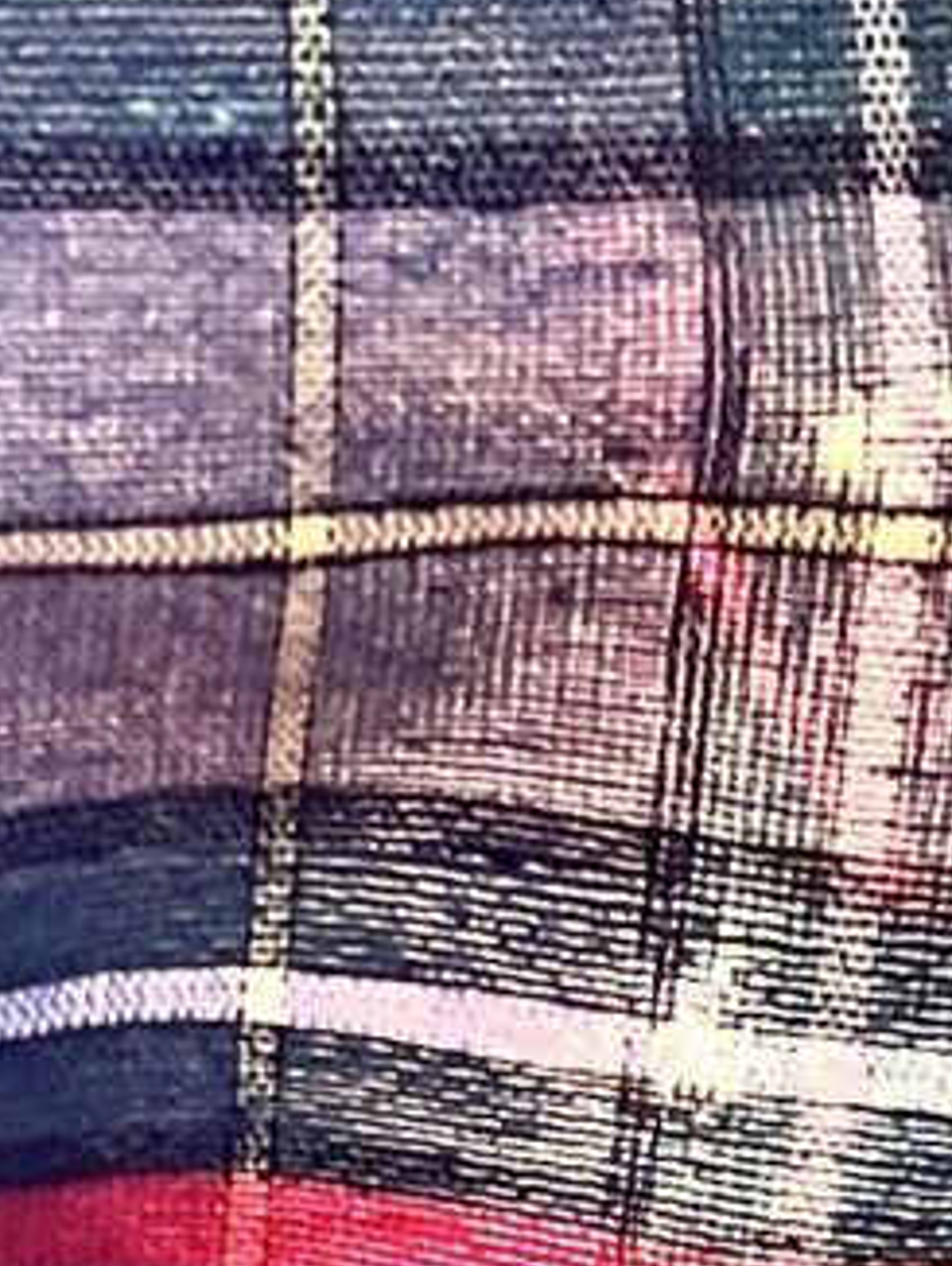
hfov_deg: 7.3
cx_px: 952
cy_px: 1775
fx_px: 7471
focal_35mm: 204
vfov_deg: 9.5
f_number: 1.5
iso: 500
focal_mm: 5.7
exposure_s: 1/40
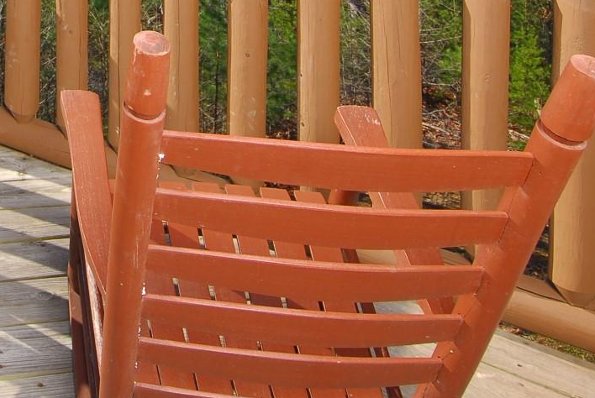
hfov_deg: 41.2
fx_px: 678
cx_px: 0
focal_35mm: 41
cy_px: -39
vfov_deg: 29.5
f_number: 6.3
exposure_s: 1/160
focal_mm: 12
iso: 100
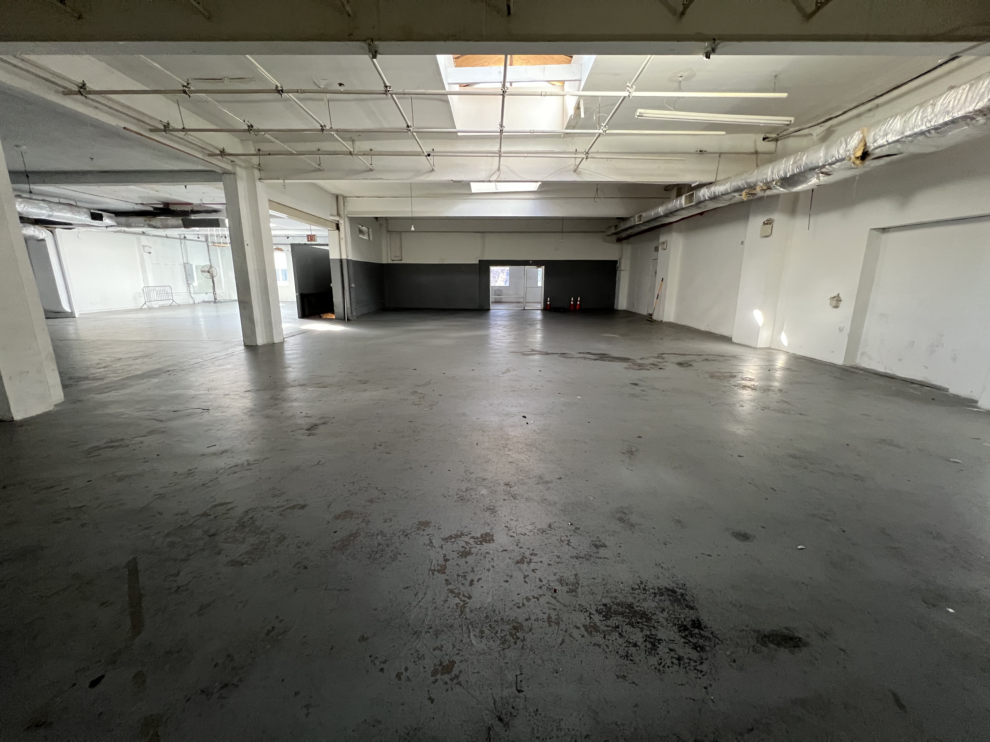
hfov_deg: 106.2
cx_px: 495
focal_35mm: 13
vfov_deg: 89.9
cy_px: 371
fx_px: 372
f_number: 1.8
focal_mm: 1.57
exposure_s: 1/60
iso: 400
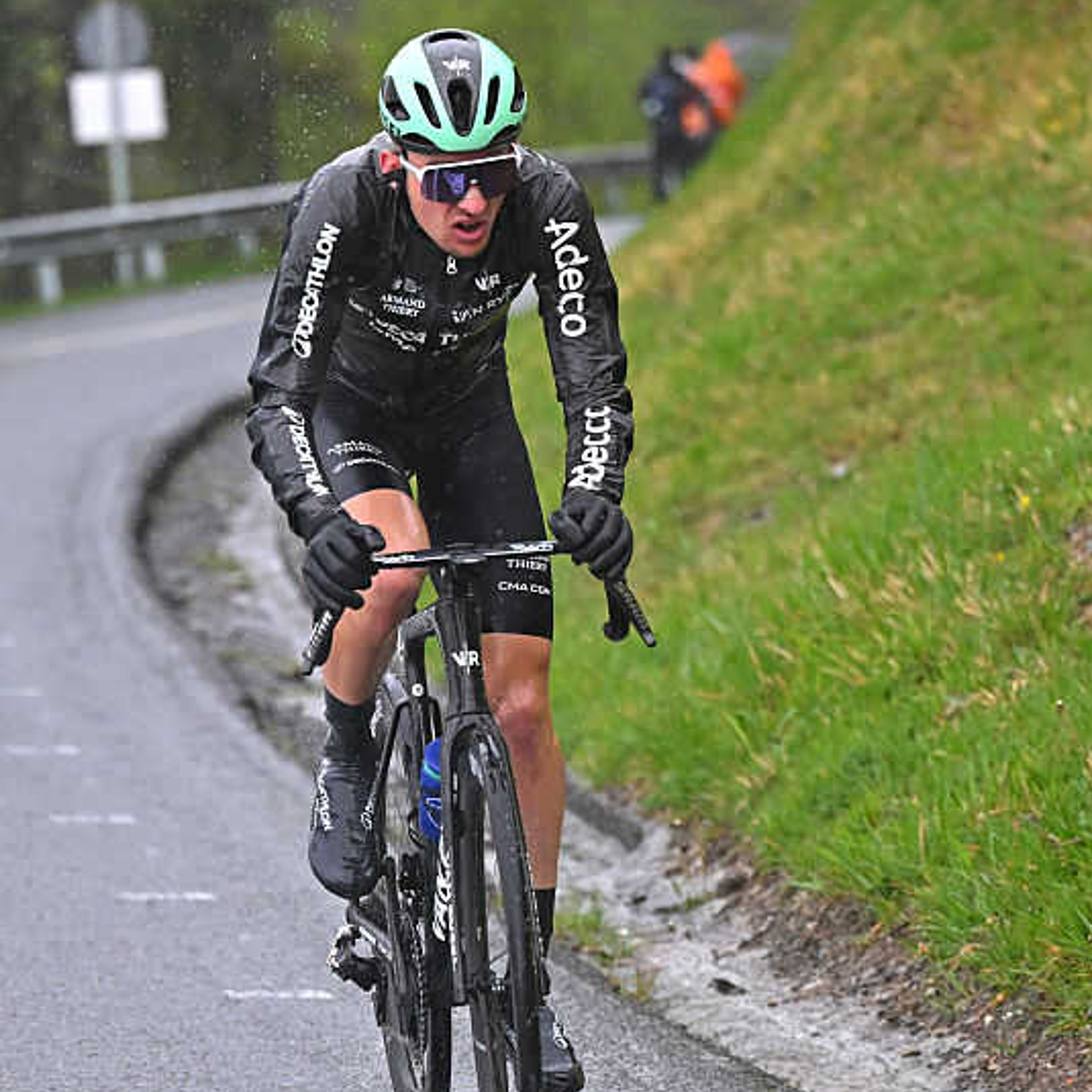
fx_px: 8530
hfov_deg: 7.3
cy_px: 625
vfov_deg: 7.3
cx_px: 408
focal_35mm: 239
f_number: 2.8
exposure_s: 1/1250
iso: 640
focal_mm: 98
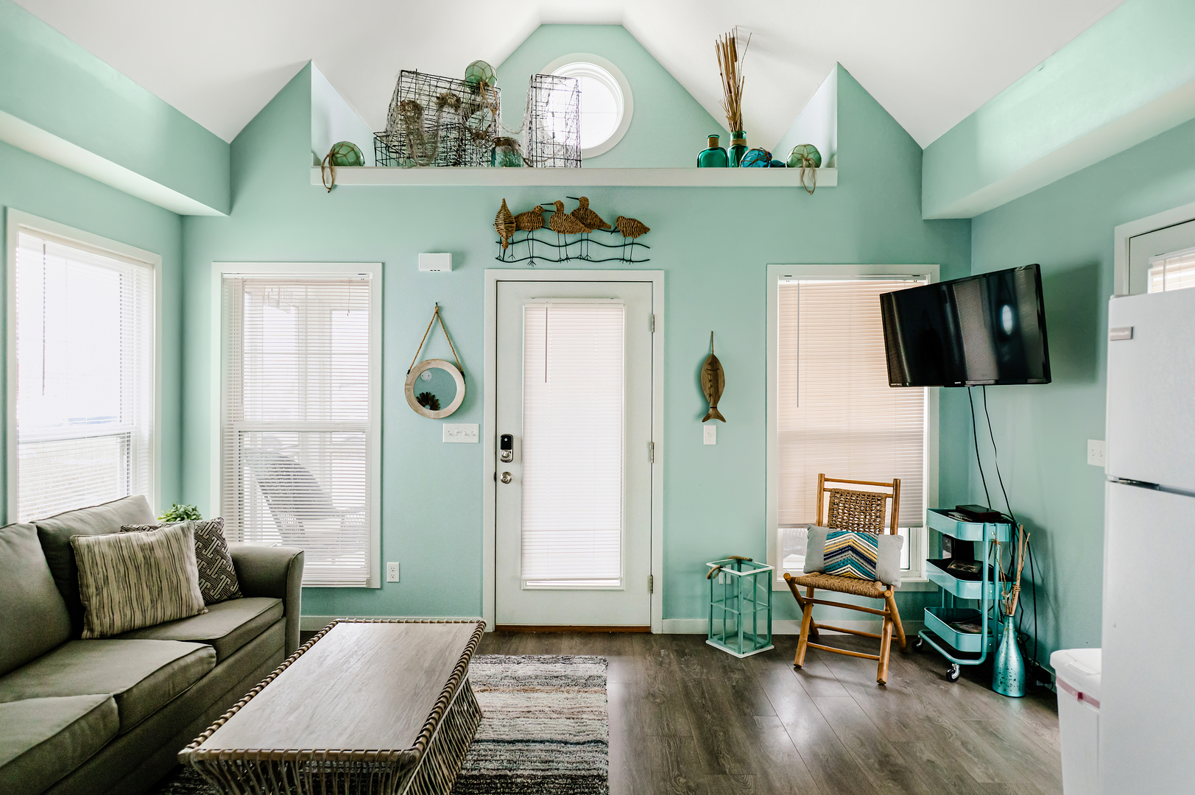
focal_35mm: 20
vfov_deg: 61.9
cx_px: 598
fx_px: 663
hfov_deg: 84.0
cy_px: 398
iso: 1800
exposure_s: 1/500
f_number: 2.8
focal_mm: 20
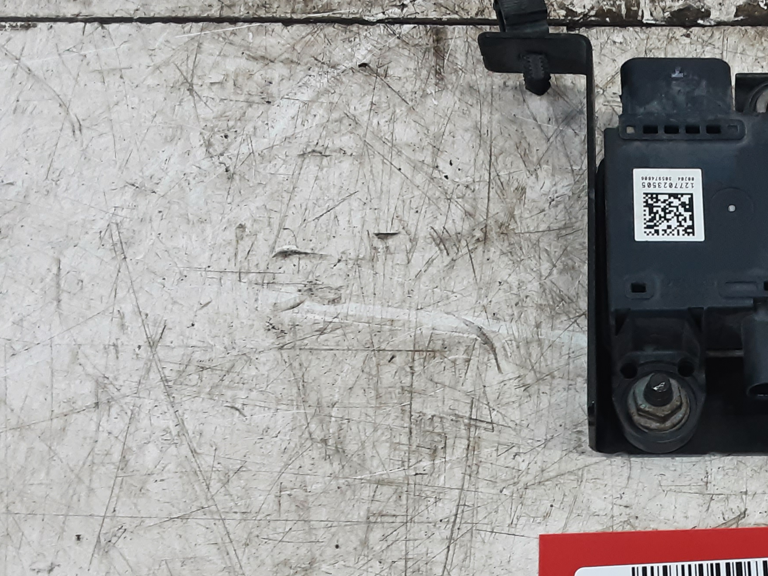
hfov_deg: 35.7
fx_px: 1109
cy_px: 412
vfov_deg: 28.8
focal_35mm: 50
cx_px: 701
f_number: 1.9
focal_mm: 2.91
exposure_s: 1/50
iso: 125
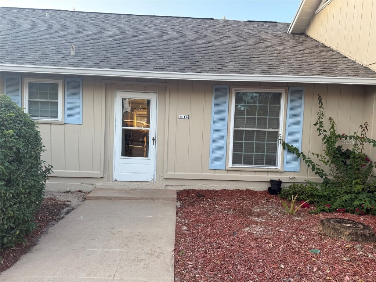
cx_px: 188
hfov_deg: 71.6
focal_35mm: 24
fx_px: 261
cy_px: 141
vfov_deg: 56.8
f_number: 1.78
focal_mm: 6.76
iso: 64
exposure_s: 1/180
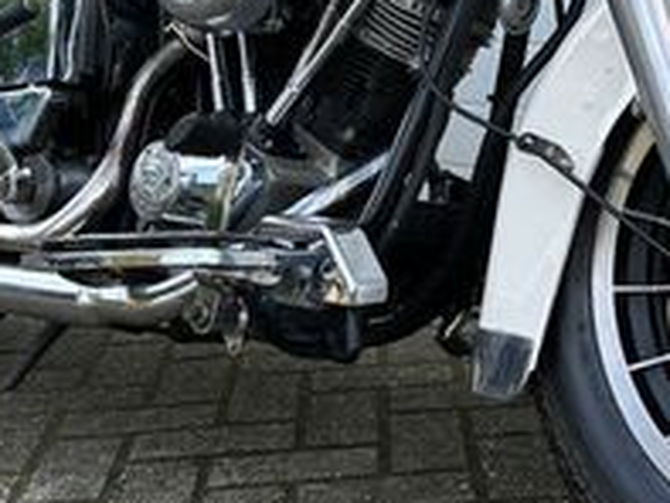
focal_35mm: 78
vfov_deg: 18.4
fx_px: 1511
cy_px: -17
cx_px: 561
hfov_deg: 24.5
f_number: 1.78
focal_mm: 6.86
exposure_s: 1/962
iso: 80
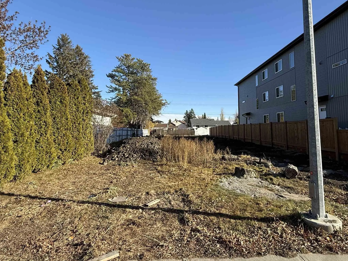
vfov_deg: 63.2
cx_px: 185
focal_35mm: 21
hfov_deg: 78.9
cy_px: 112
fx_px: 211
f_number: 2.2
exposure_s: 1/1145
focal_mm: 2.22
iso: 50
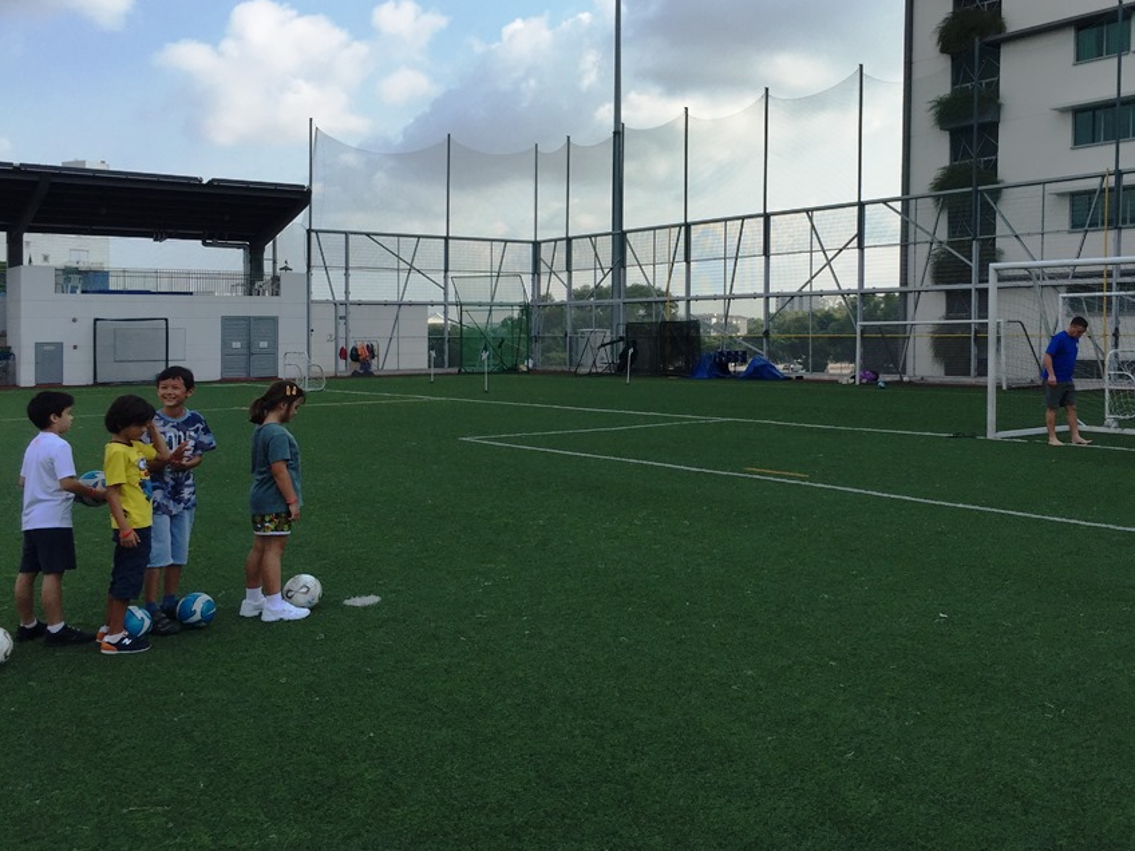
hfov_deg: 52.3
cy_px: 353
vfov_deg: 40.6
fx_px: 1148
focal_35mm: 35
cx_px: 669
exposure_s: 1/1799
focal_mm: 4.15
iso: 32
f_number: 2.2
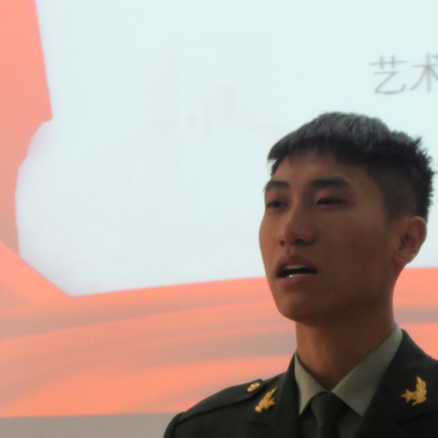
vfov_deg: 6.5
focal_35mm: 271
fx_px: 3879
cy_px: 308
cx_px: 464
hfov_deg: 6.4
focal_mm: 42
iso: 2000
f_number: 5.6
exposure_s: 1/100
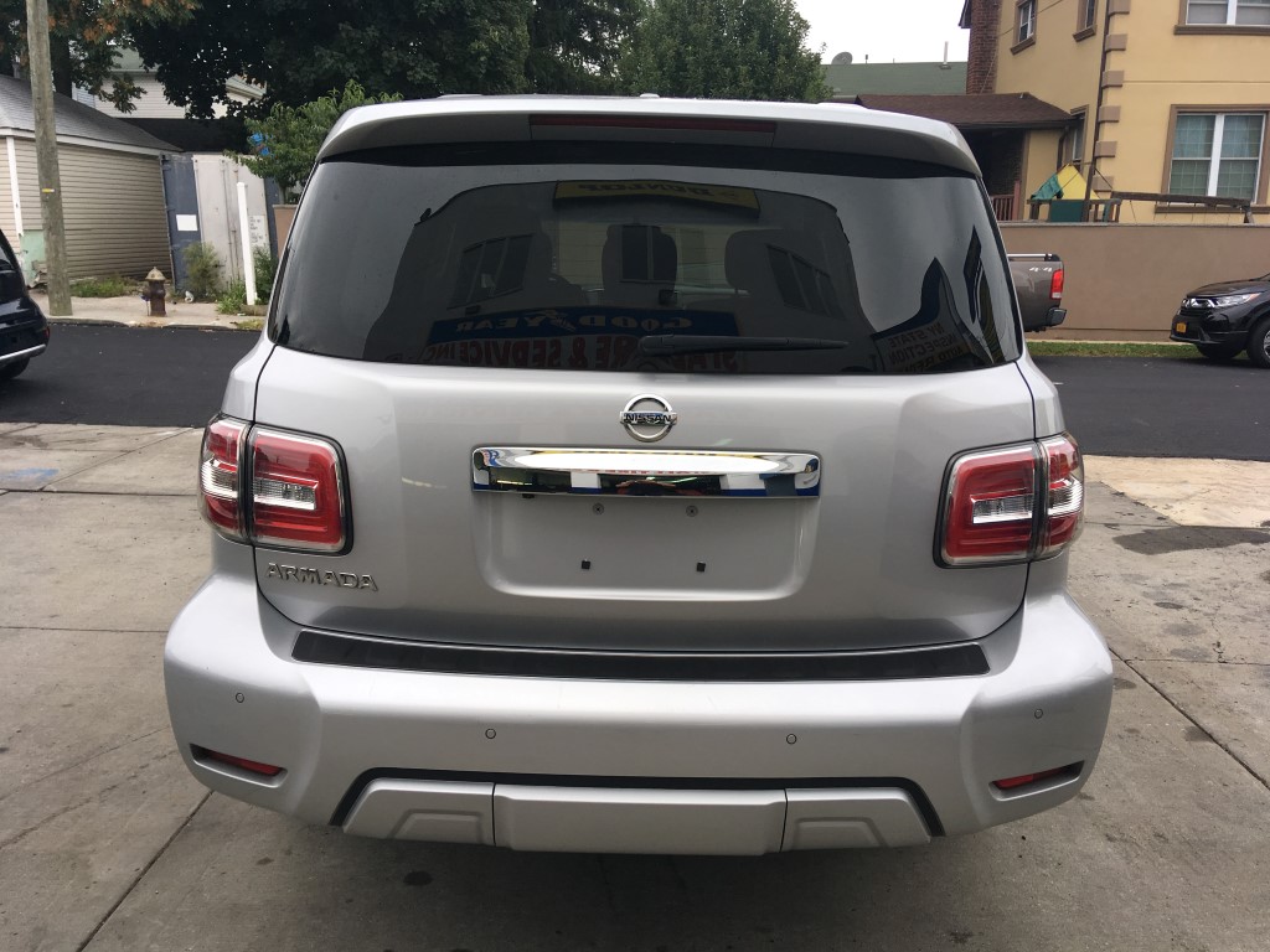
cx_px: 635
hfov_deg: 61.7
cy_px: 476
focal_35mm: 29
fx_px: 1064
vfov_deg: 48.2
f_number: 2.2
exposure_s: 1/167
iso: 25
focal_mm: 4.15
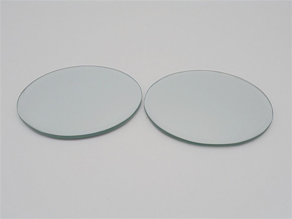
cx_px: 146
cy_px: 110
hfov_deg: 49.0
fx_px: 321
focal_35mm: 38
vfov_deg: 37.7
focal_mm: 6.9
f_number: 4.2
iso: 100
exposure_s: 1/320
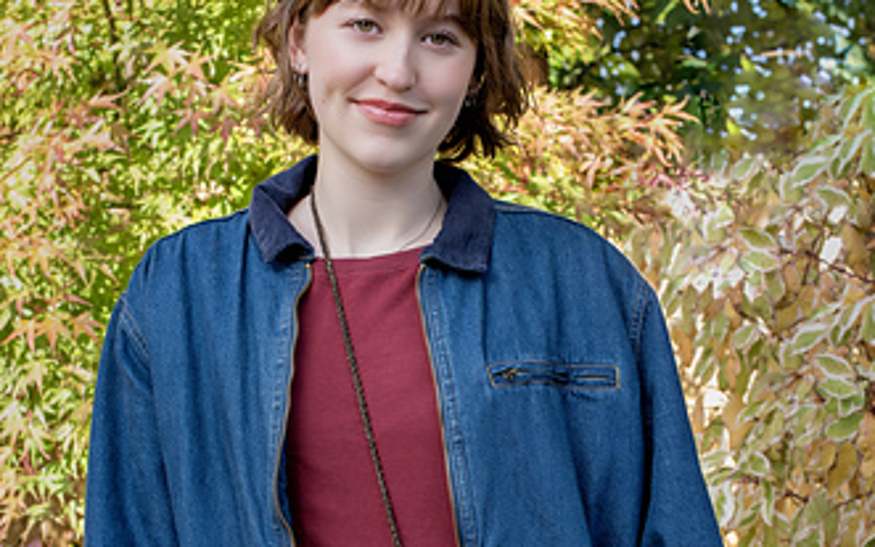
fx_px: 1836
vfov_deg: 16.7
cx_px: 439
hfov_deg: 26.8
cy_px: 481
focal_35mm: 77
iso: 250
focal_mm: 50
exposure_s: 1/60
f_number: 8
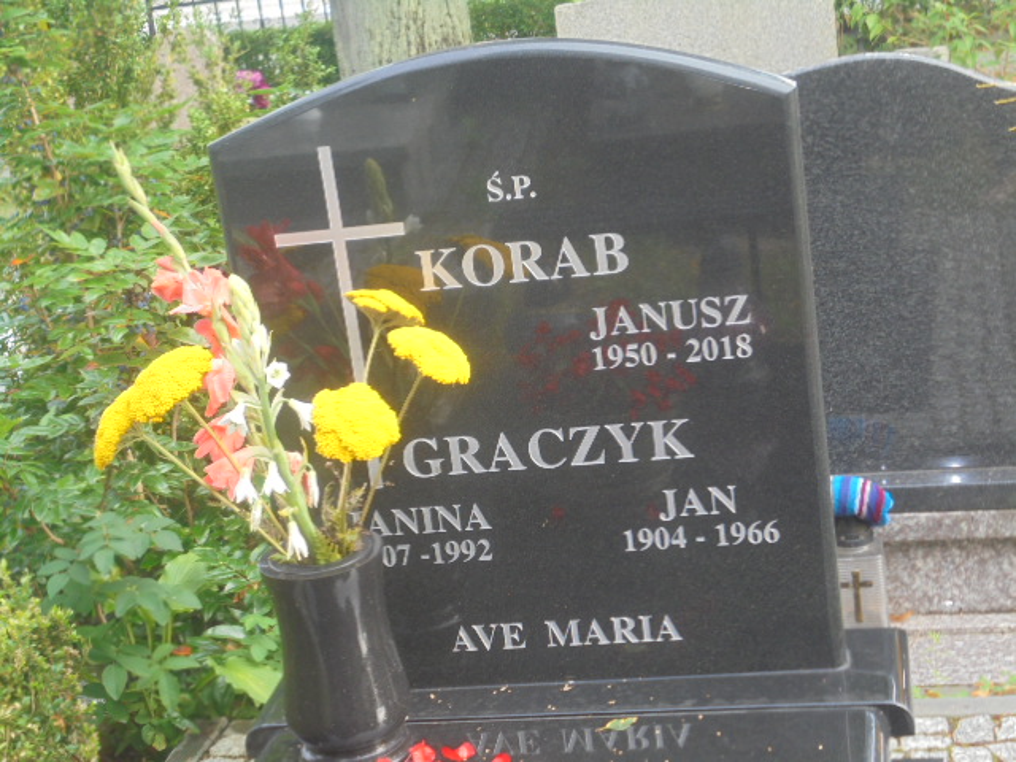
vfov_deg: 22.9
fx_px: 1878
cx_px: 508
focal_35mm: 64
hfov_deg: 30.3
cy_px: 381
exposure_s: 1/30
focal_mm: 11.5
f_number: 5.6
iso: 100
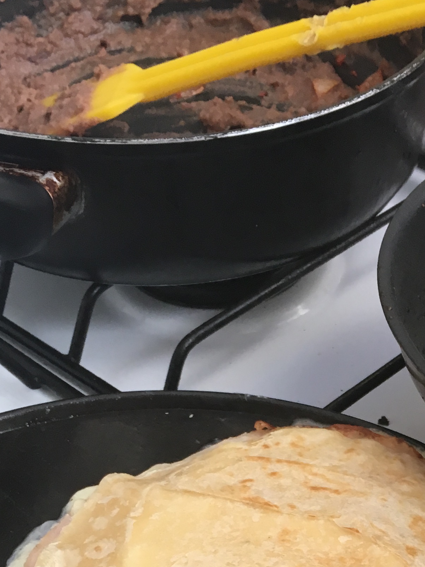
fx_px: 1195
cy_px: 664
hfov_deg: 19.9
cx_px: 359
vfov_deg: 24.4
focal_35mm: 73
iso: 50
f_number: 2.2
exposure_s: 1/30
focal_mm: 4.15
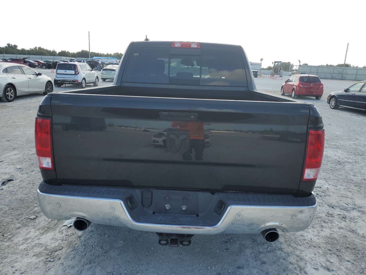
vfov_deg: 53.1
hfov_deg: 67.3
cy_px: 138
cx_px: 183
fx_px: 275
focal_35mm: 26
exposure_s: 1/2000
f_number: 1.5
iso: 50
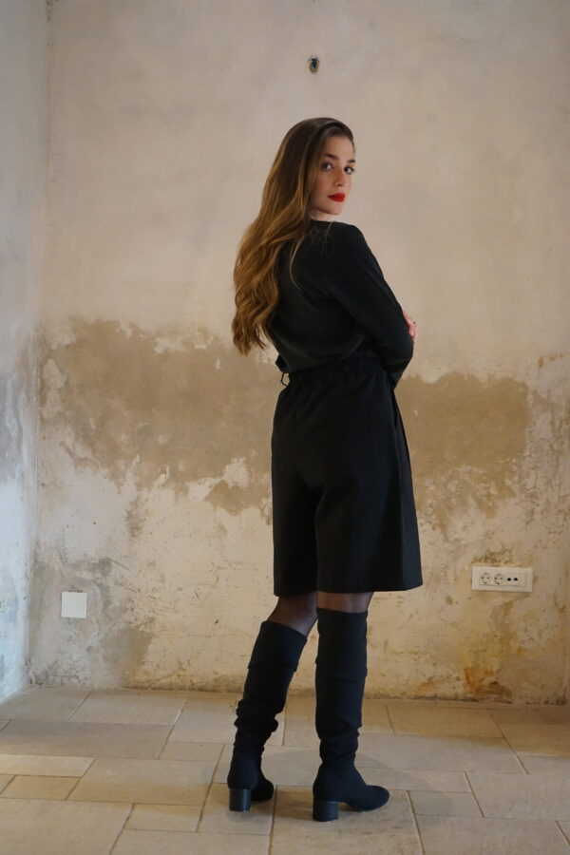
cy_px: 428
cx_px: 285
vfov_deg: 46.4
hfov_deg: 31.9
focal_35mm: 42
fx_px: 997
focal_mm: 42
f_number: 4.5
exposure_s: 1/125
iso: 6400
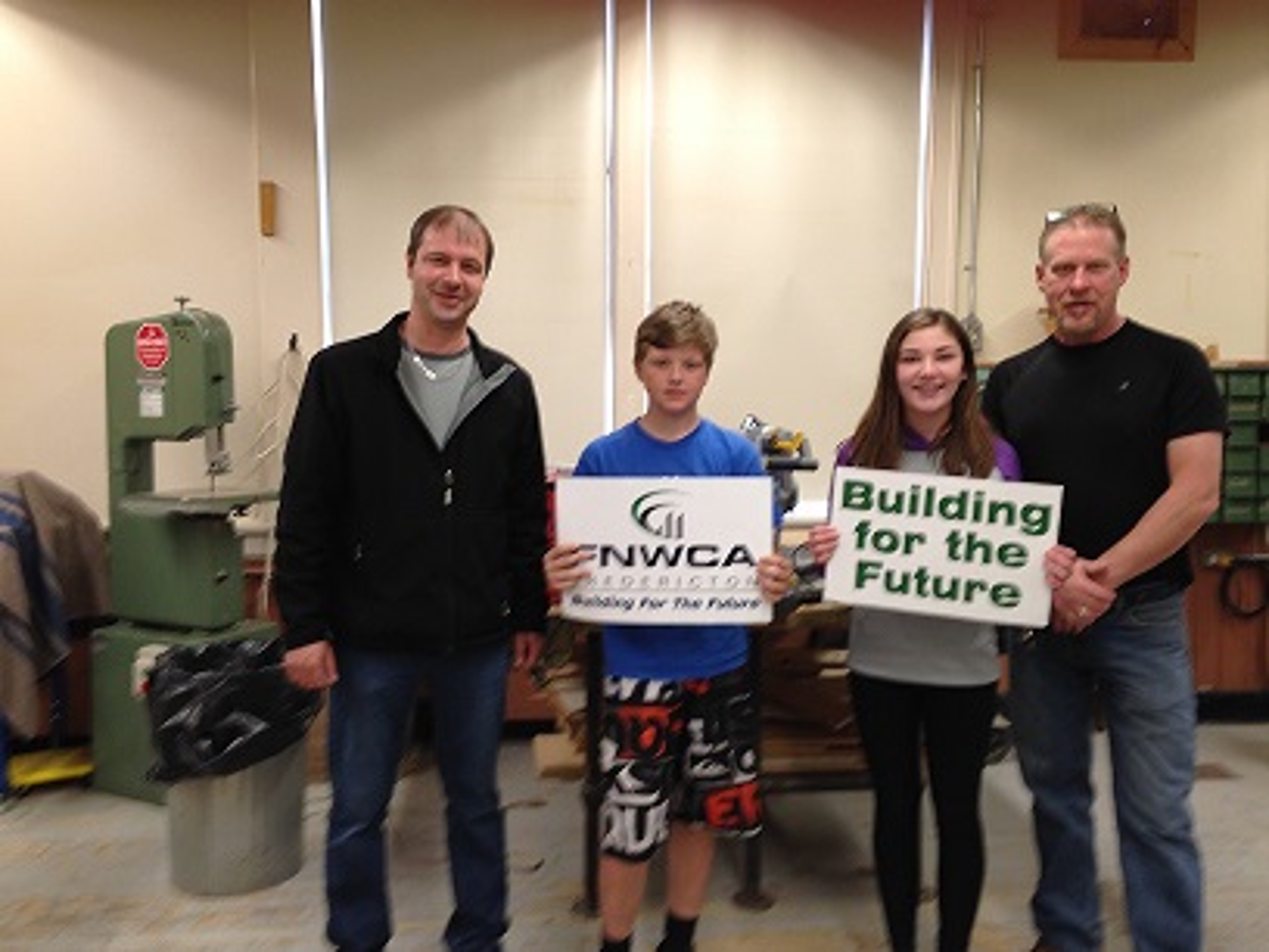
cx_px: 634
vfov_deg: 42.9
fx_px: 1210
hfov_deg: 55.4
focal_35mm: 33
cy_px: 476
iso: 64
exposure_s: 1/20
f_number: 2.4
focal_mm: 4.12
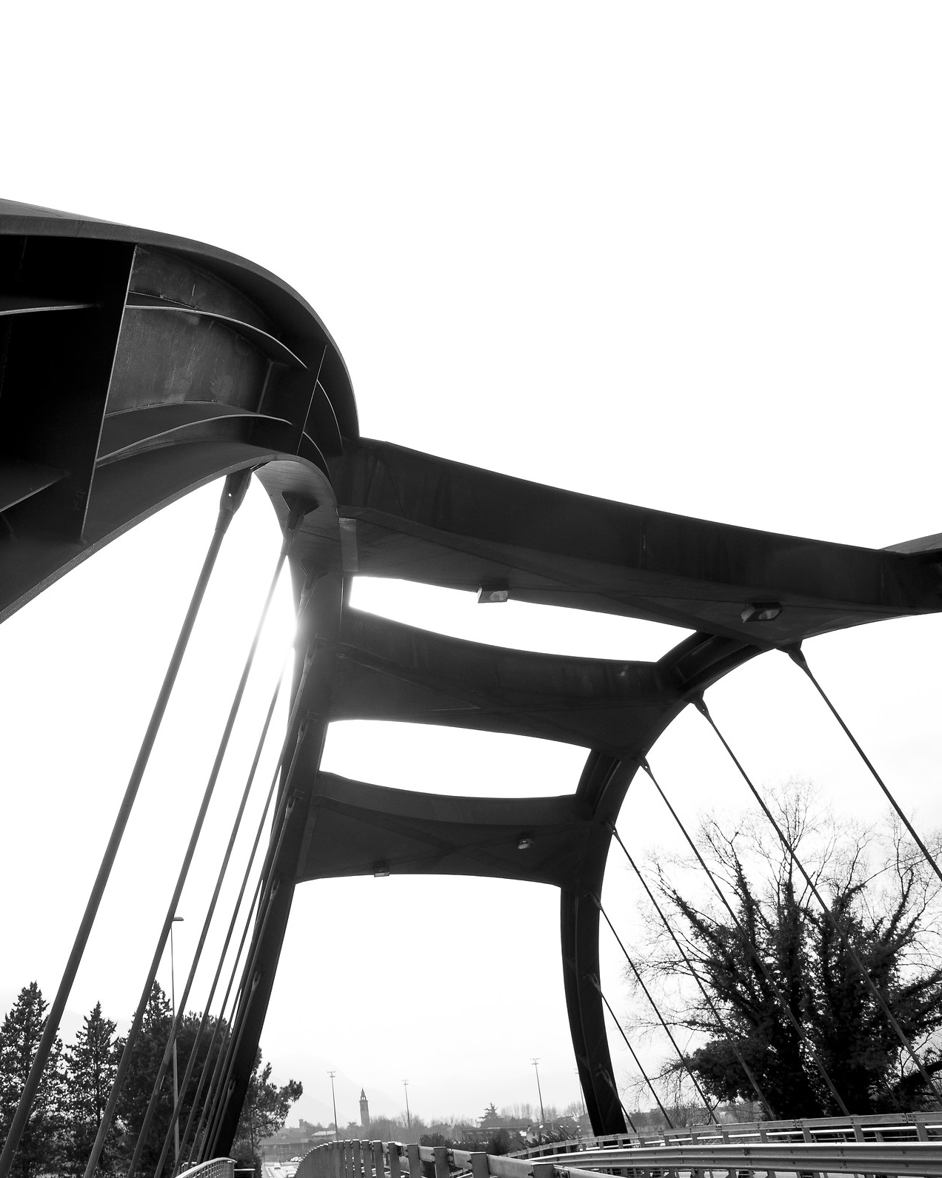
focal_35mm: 34
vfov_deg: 52.9
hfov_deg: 41.0
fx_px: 1185
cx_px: 151
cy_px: 590
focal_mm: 24
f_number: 9
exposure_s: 1/640
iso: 250
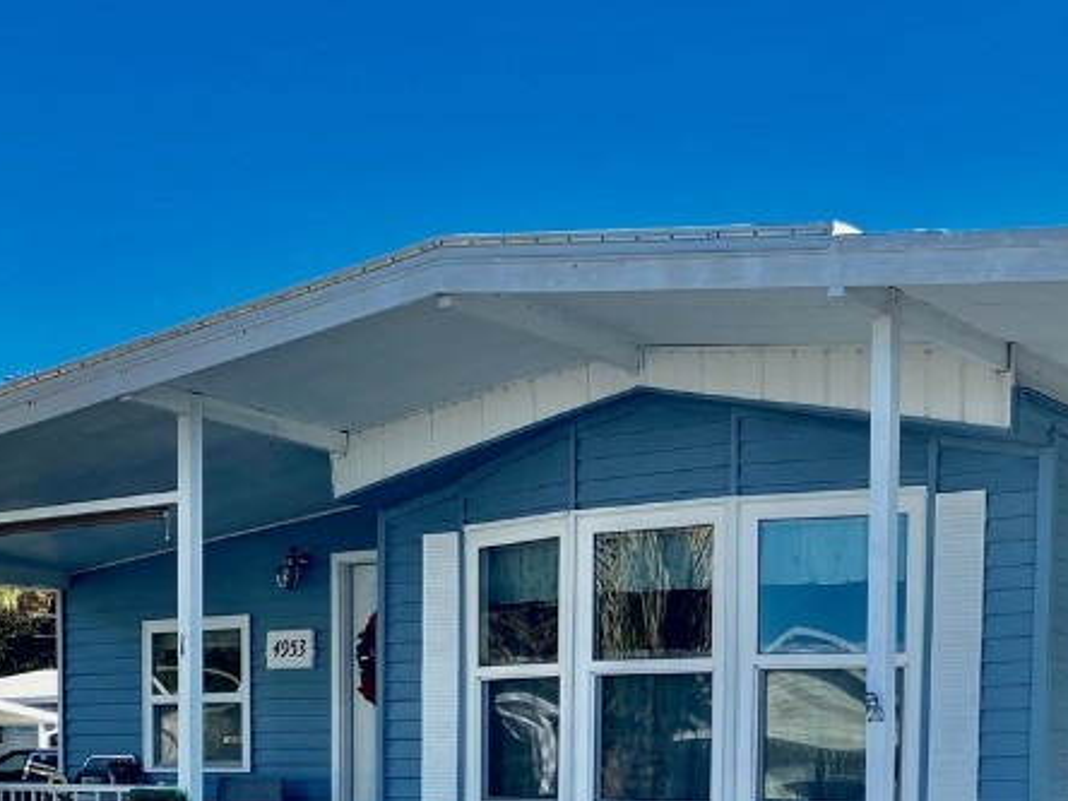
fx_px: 1851
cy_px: 864
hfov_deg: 31.9
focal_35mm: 60
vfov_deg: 23.1
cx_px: 731
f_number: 1.8
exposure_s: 1/1727
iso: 32
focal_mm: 4.25
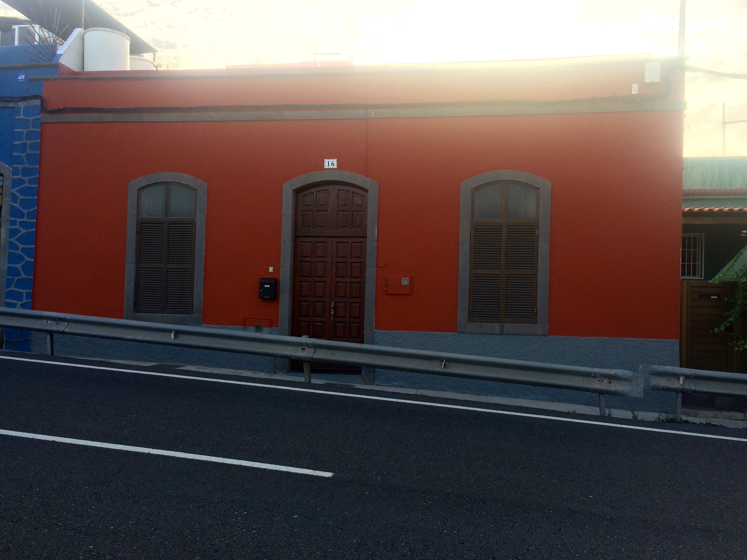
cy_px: 285
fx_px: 647
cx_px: 385
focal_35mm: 30
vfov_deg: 46.8
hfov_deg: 60.0
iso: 32
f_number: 2.2
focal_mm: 4.15
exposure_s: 1/323
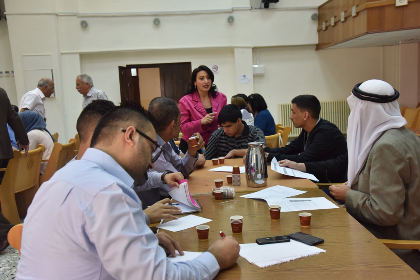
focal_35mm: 38
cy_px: 140
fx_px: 443
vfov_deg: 35.1
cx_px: 210
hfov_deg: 50.7
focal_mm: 38
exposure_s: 1/200
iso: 2000
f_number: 7.1
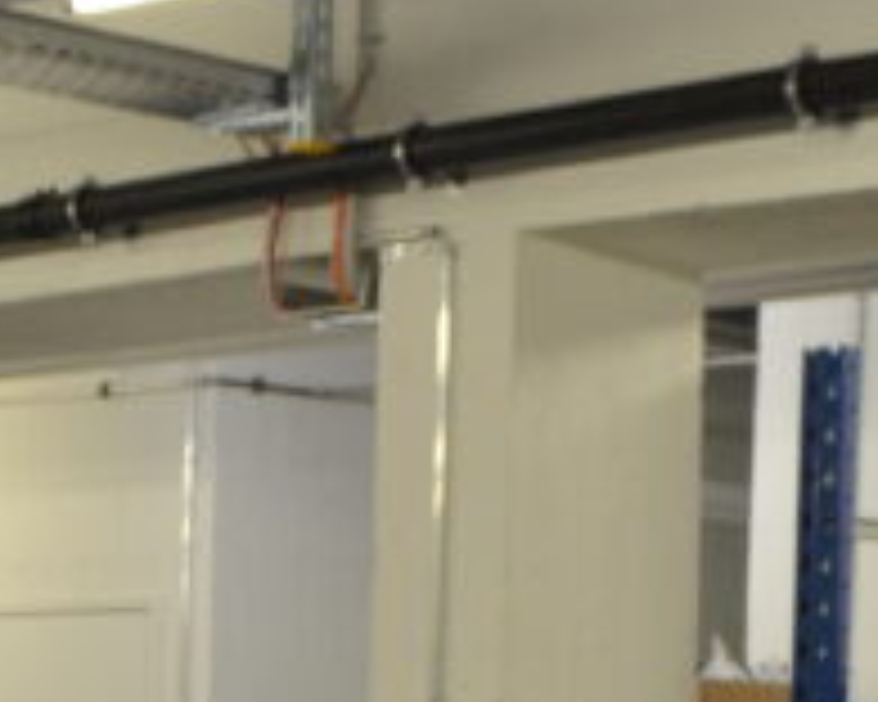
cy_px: 1179
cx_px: 360
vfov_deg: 11.0
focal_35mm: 133
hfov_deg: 14.5
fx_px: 3456
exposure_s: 1/100
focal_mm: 18
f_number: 5
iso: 640
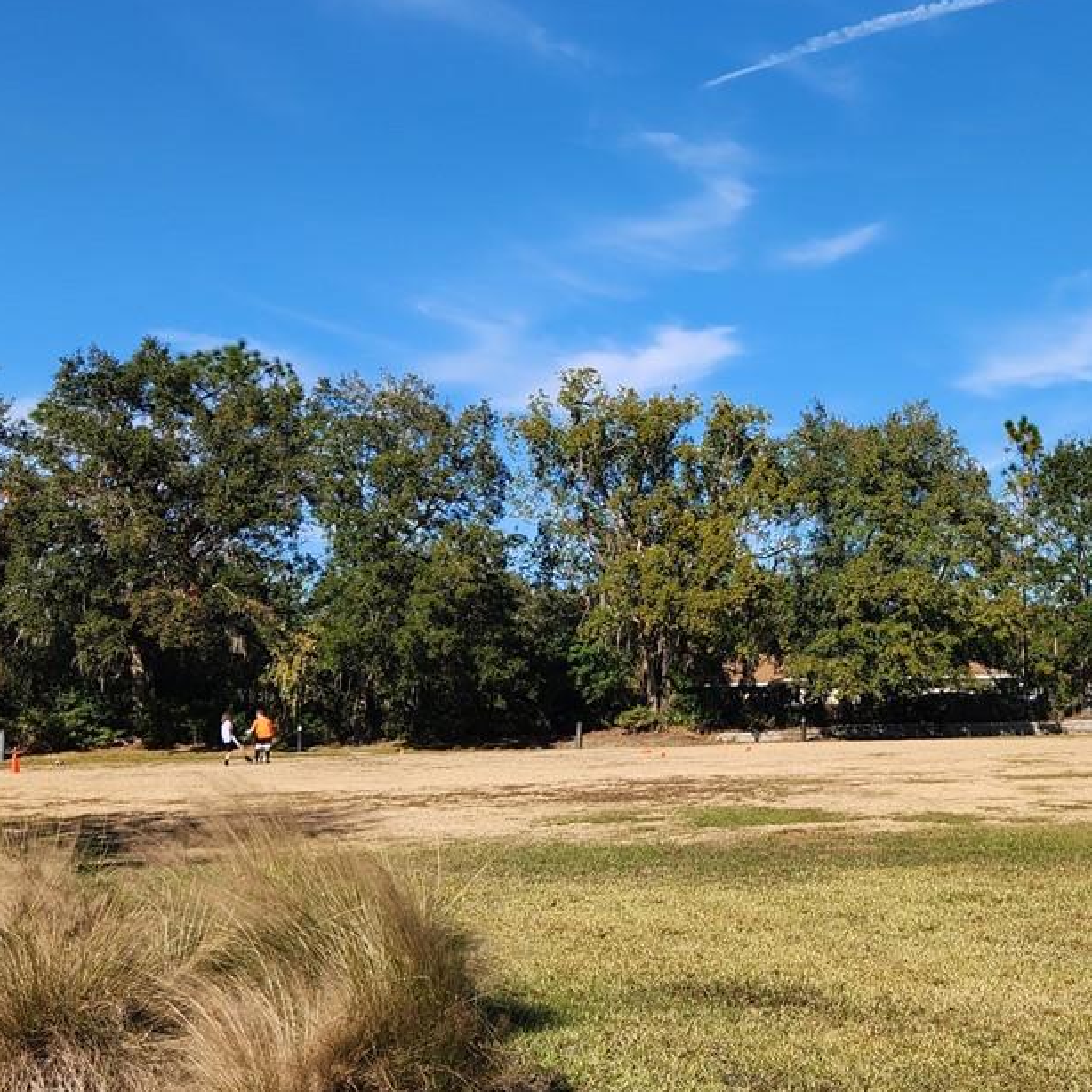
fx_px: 1892
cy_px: 548
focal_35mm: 53
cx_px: 873
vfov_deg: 32.2
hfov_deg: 31.4
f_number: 1.8
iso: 20
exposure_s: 1/1641
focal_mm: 5.4
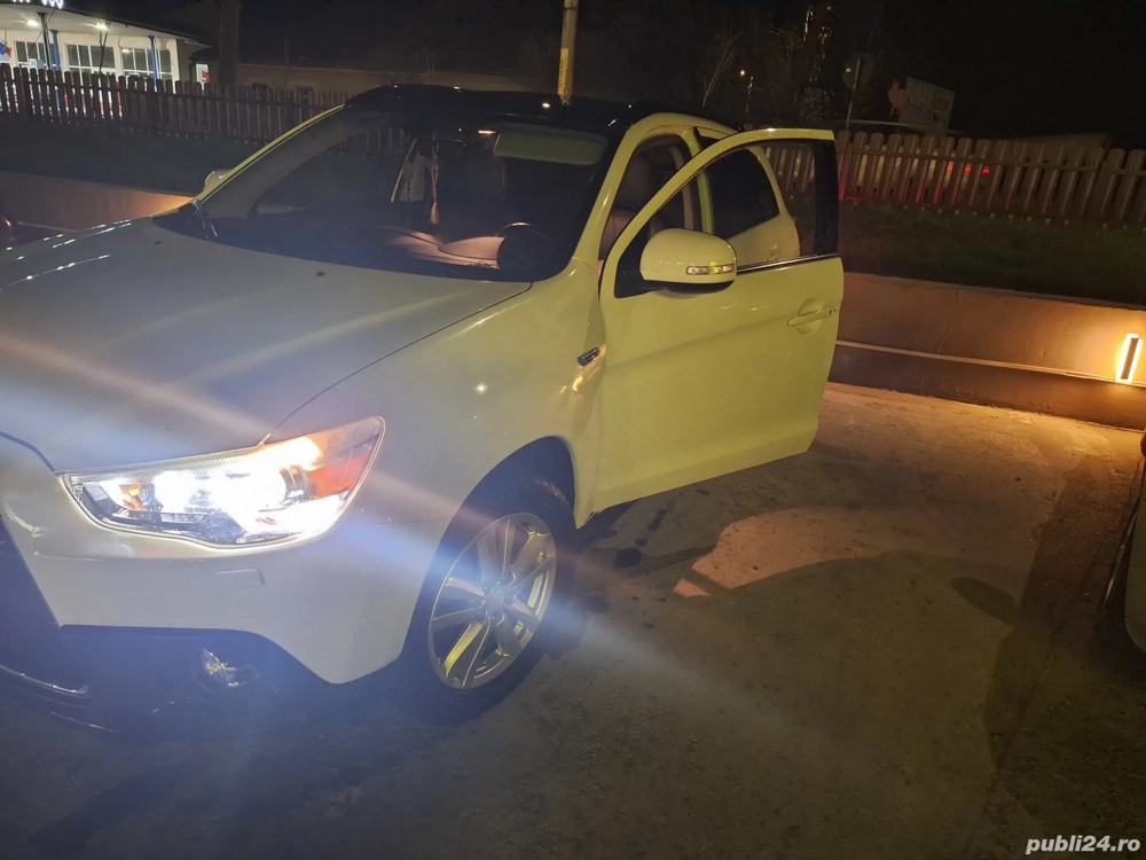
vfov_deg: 58.9
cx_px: 573
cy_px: 430
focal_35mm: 23
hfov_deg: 73.9
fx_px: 761
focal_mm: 5.54
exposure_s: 1/20
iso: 500
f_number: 1.8
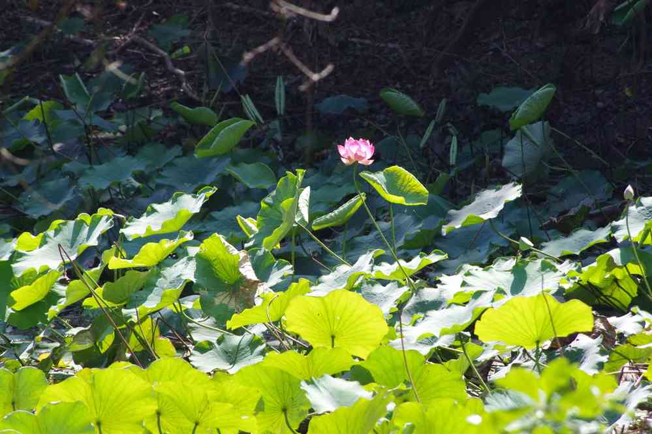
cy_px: 217
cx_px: 326
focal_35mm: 450
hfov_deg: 4.6
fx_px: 8149
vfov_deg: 3.1
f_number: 9
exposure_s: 1/320
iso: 1600
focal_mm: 300
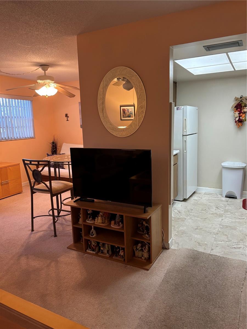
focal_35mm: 26
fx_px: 247
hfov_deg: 53.1
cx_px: 124
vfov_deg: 67.3
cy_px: 164
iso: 250
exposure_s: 1/60
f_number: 1.6
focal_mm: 5.96
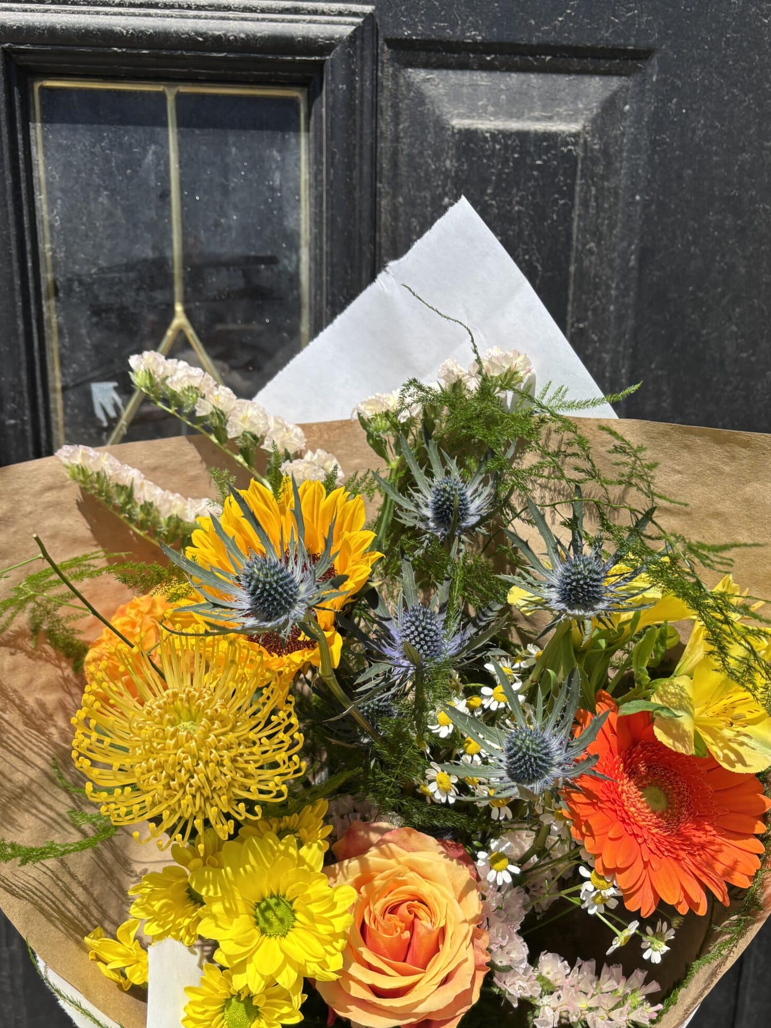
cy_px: 660
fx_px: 1010
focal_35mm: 34
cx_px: 375
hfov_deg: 41.8
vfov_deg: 53.2
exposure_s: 1/3650
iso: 50
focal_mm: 5.96
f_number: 1.6
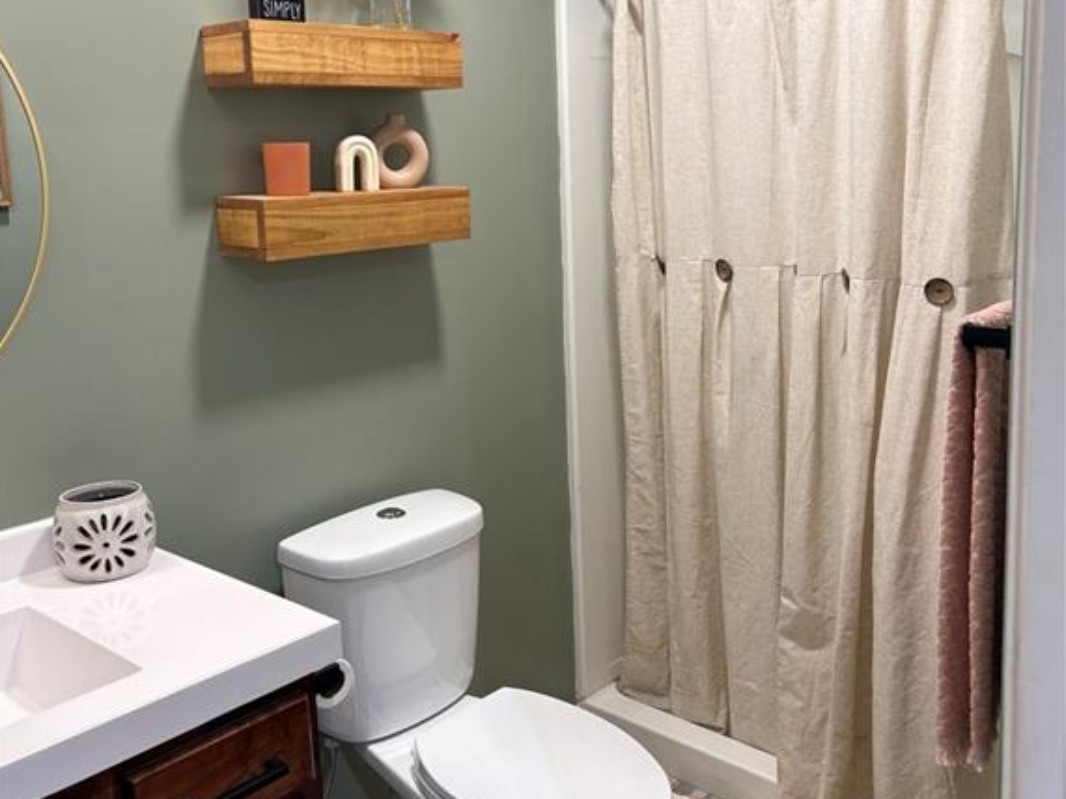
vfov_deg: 40.4
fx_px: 1078
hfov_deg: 52.6
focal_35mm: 35
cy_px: 301
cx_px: 530
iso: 80
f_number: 1.6
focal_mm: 5.96
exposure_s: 1/60
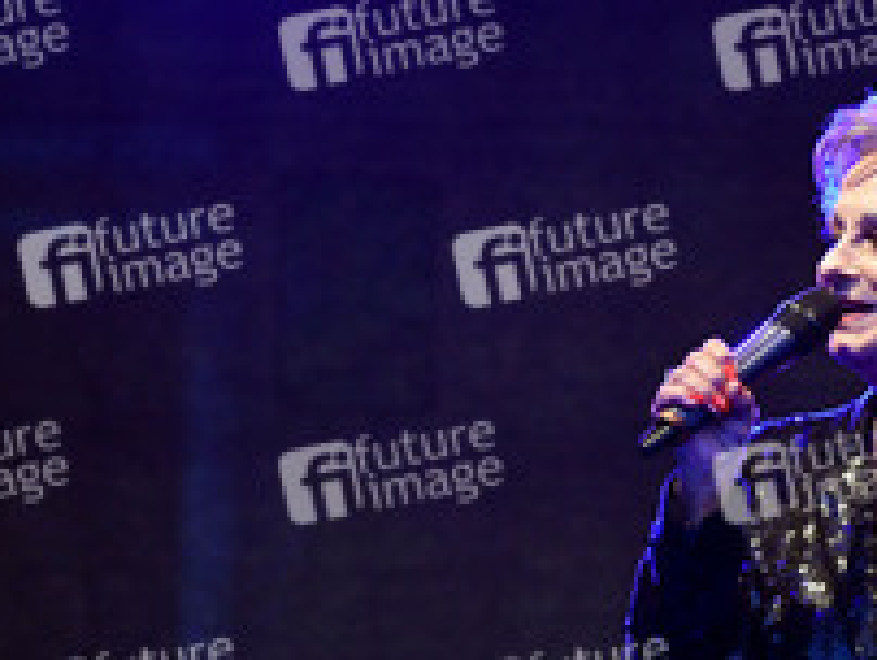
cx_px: 884
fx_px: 10324
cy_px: 582
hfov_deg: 4.9
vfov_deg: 3.7
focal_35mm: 407
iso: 2500
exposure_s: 1/320
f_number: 3.2
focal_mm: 190
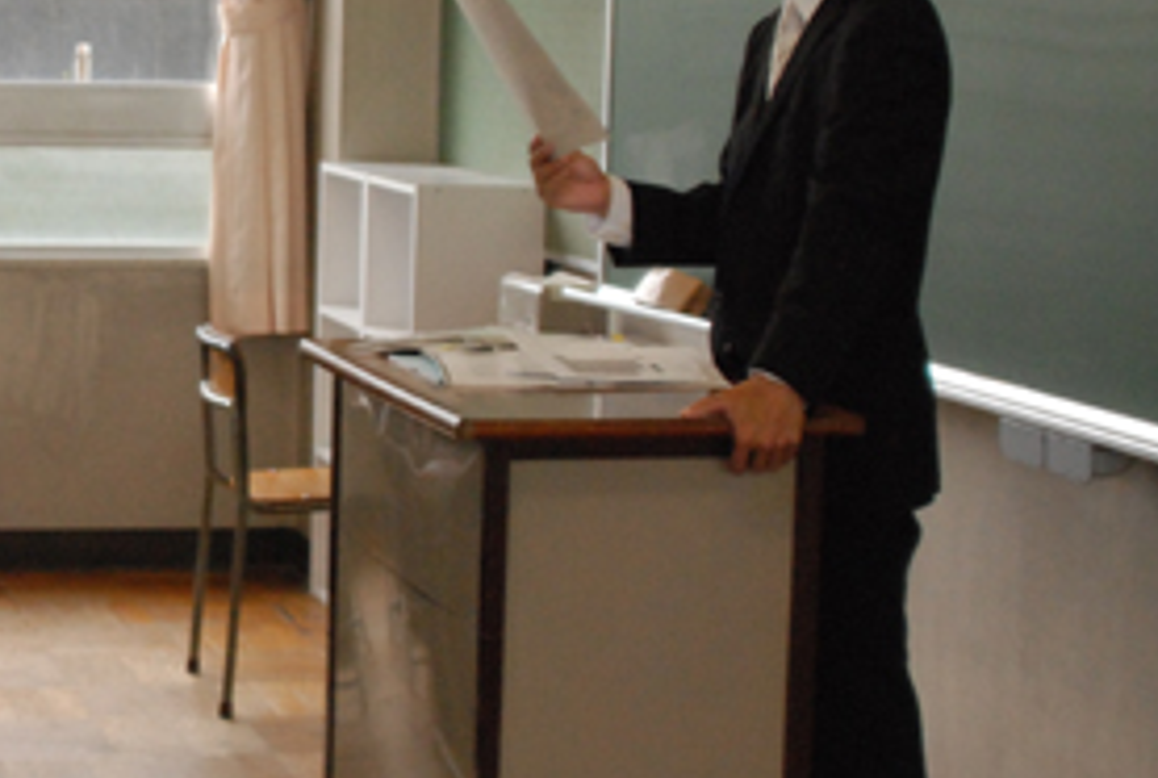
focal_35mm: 91
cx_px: 63
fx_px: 2933
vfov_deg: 15.1
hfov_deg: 21.7
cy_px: 230
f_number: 3.5
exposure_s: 1/500
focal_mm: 28
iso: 1600
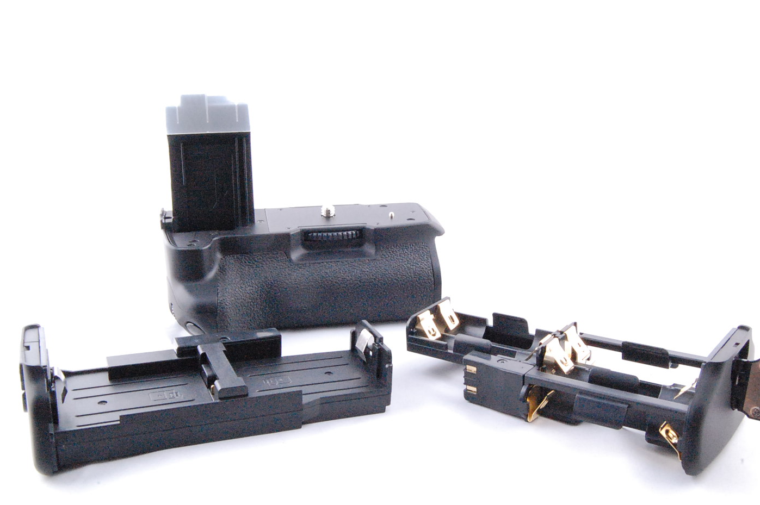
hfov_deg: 46.4
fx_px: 886
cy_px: 271
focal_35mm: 42
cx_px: 384
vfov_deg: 31.8
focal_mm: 26
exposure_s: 1/125
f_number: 25
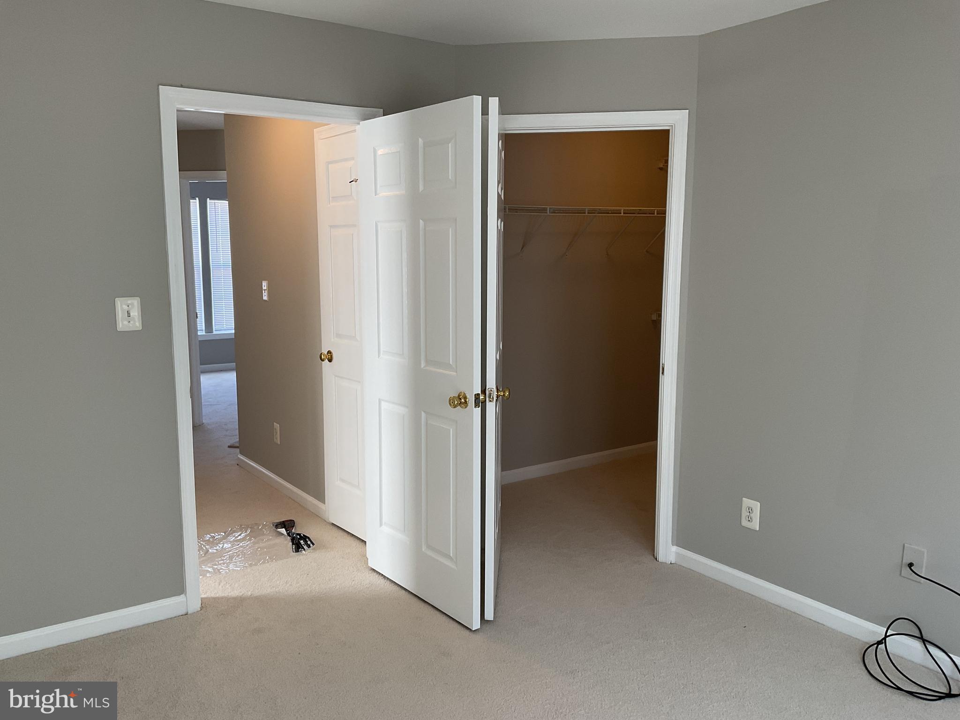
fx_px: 804
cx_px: 480
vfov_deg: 48.2
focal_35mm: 29
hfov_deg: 61.7
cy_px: 360
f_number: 1.8
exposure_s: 1/60
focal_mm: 3
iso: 40
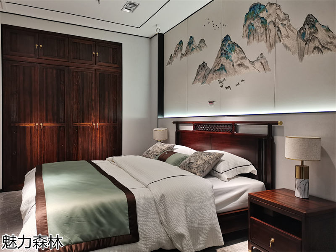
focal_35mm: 26
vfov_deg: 53.1
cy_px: 126
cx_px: 168
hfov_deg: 67.3
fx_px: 252
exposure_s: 1/100
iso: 250
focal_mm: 5.58
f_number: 1.8
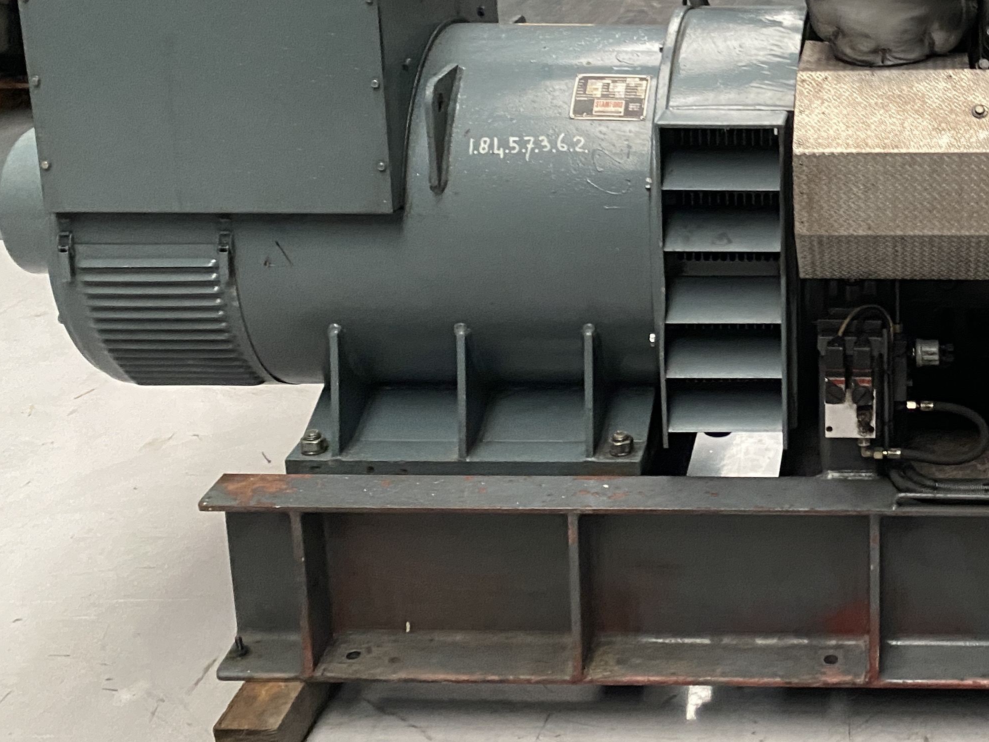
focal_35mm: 53
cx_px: 869
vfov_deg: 26.7
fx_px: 1514
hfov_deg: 34.4
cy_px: 98
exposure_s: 1/33
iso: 640
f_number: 1.8
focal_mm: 4.25
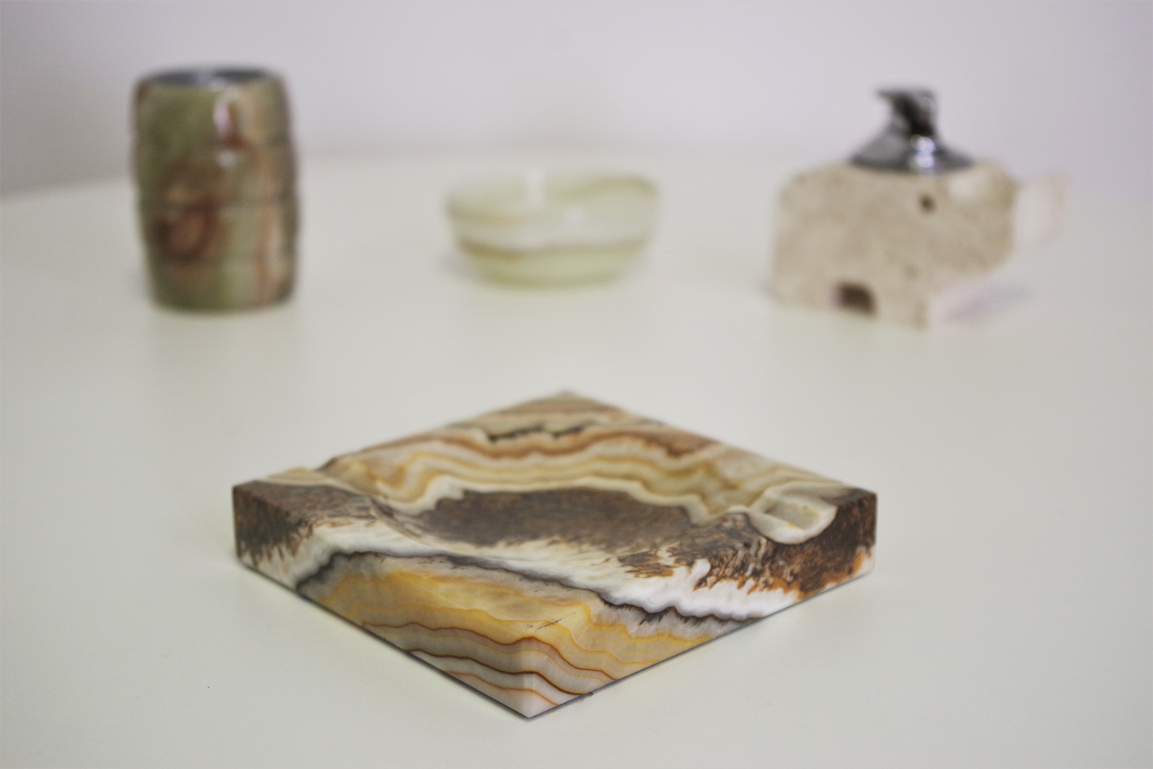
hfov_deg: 35.1
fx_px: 1825
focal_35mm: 57
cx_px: 576
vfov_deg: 23.8
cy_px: 384
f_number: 4.5
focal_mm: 37.5
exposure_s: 1/80
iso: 400
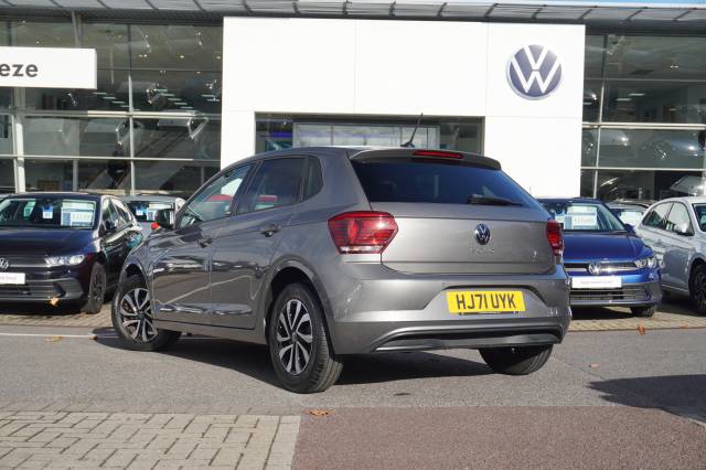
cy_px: 235
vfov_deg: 28.9
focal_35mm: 46
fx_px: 911
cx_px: 353
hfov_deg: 42.3
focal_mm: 31
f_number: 6.3
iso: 100
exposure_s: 1/250
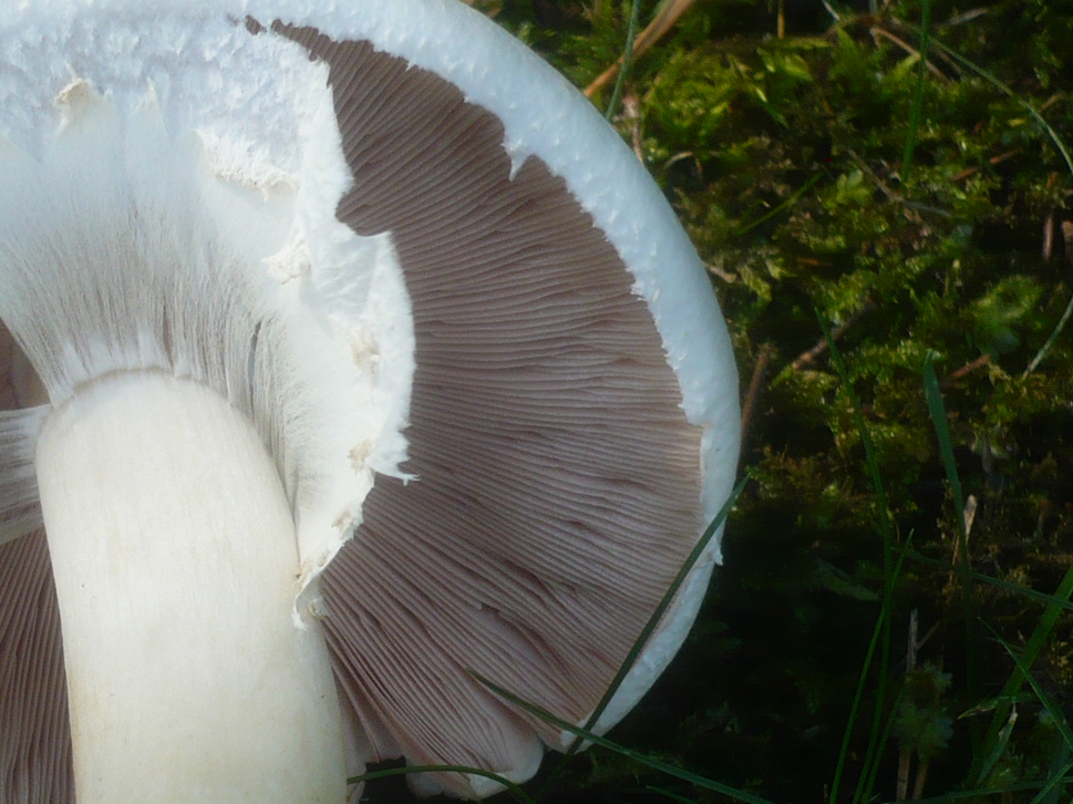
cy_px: 742
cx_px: 162
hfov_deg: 25.7
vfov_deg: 19.5
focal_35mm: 74
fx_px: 2293
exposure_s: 1/125
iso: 100
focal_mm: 5.8
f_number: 2.8
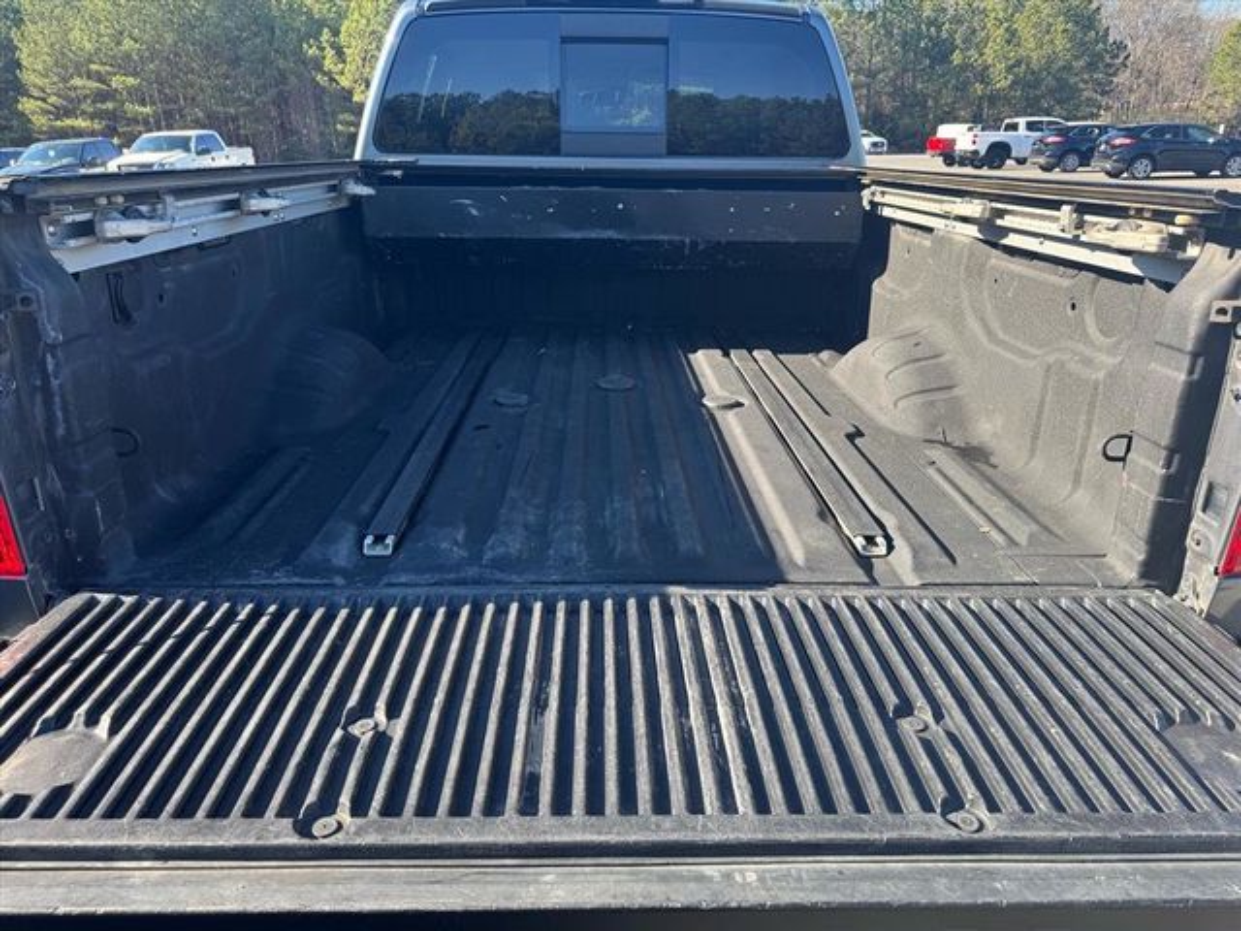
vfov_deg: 56.8
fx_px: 860
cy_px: 466
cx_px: 620
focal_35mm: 24
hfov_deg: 71.6
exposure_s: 1/593
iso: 80
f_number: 1.78
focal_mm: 6.76
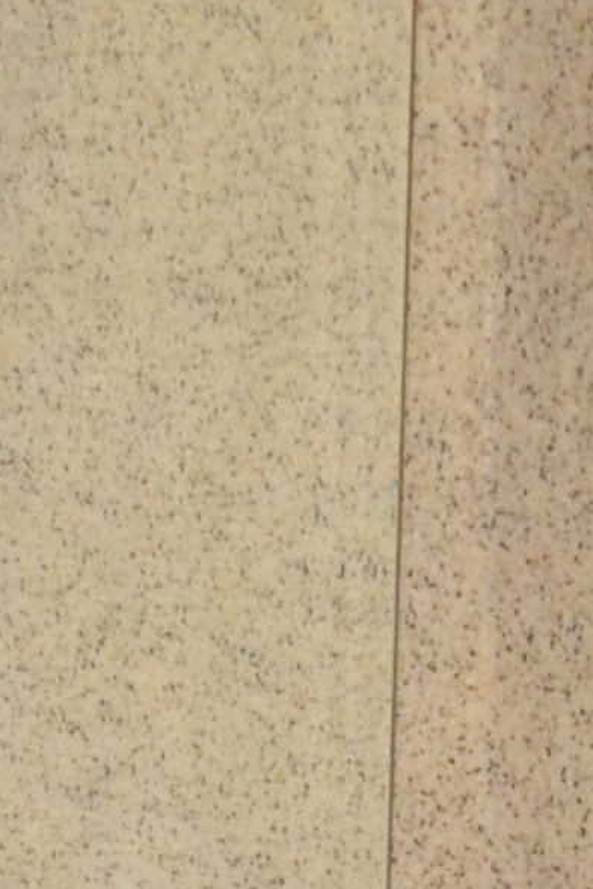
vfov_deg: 7.4
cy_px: 2243
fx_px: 6371
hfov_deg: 5.3
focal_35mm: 258
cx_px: 140
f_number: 3.8
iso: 900
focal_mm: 22
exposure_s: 1/60
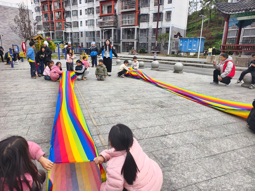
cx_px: 128
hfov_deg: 73.9
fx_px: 169
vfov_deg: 58.9
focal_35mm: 23
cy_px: 96
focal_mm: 5.6
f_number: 1.57
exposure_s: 1/848
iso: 72
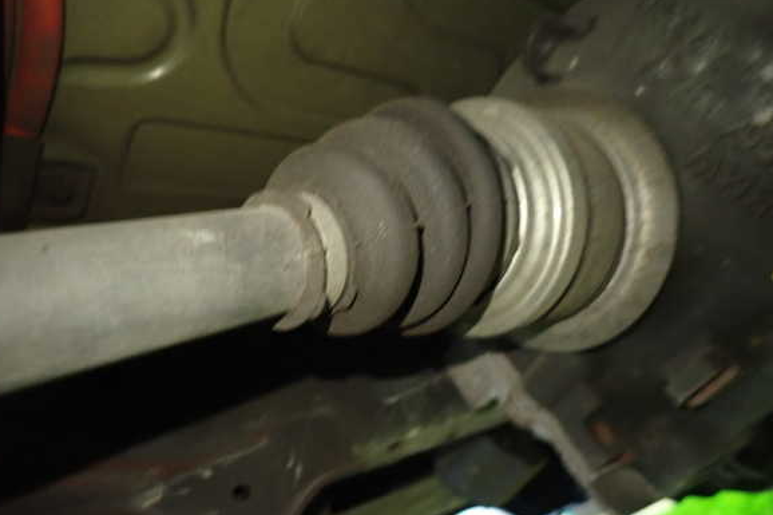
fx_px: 580
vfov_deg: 47.9
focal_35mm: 27
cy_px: 251
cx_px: 382
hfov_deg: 67.4
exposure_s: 1/30
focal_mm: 4.5
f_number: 2
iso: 640
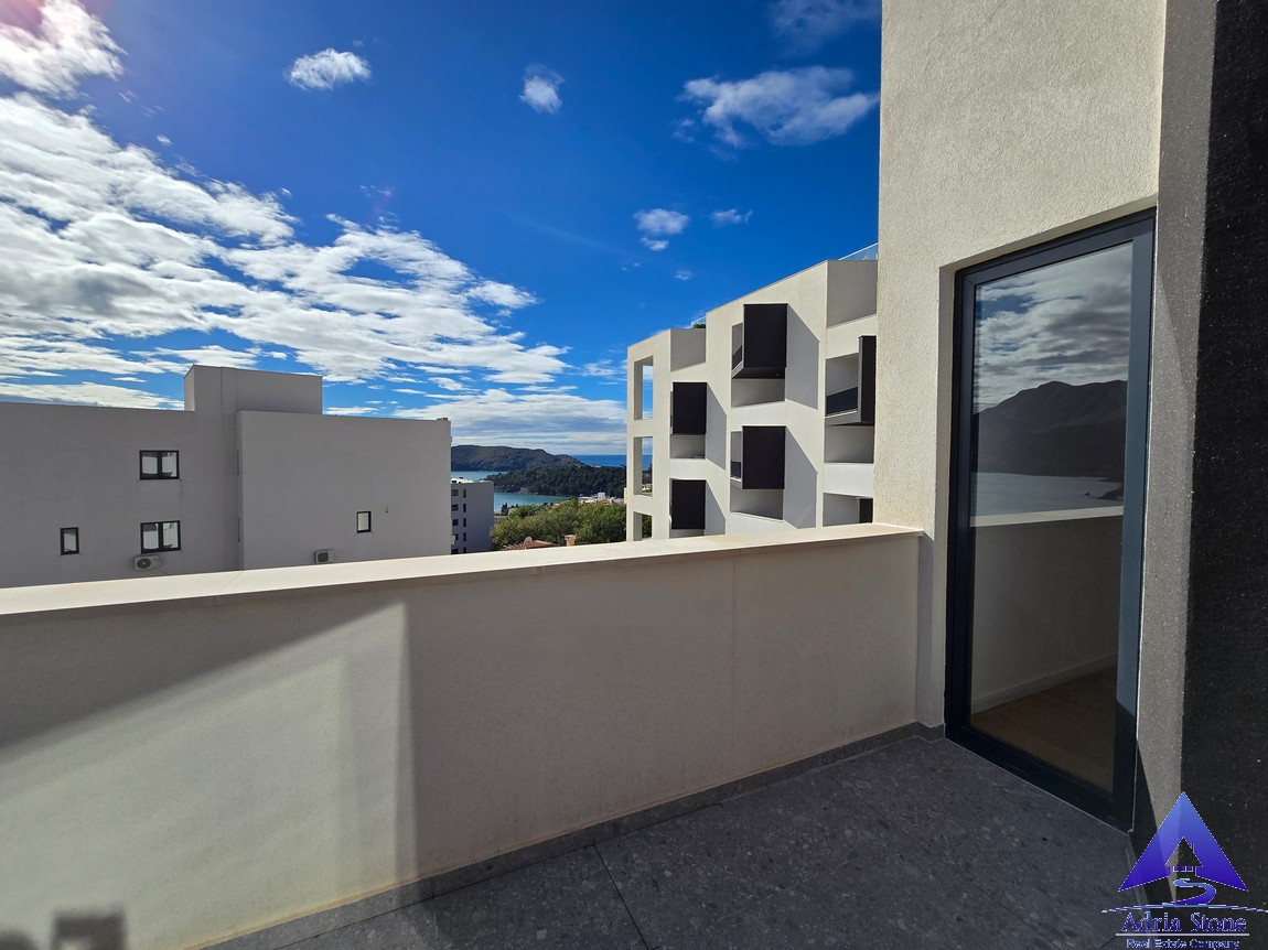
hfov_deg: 106.2
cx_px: 634
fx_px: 476
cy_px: 475
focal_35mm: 13
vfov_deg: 89.9
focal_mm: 2.2
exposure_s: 1/5172
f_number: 2.2
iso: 50
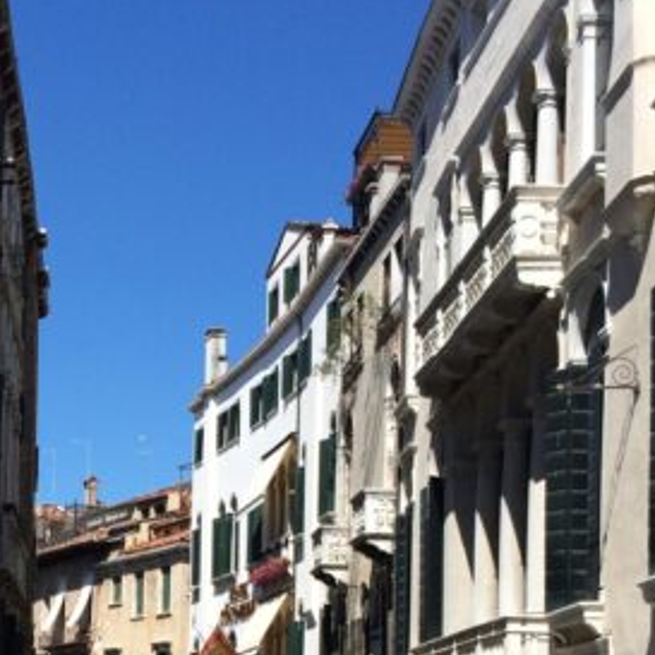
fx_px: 1541
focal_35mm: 72
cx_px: 96
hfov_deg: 23.5
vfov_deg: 23.0
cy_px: 662
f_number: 2.2
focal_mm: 4.15
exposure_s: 1/2160
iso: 32
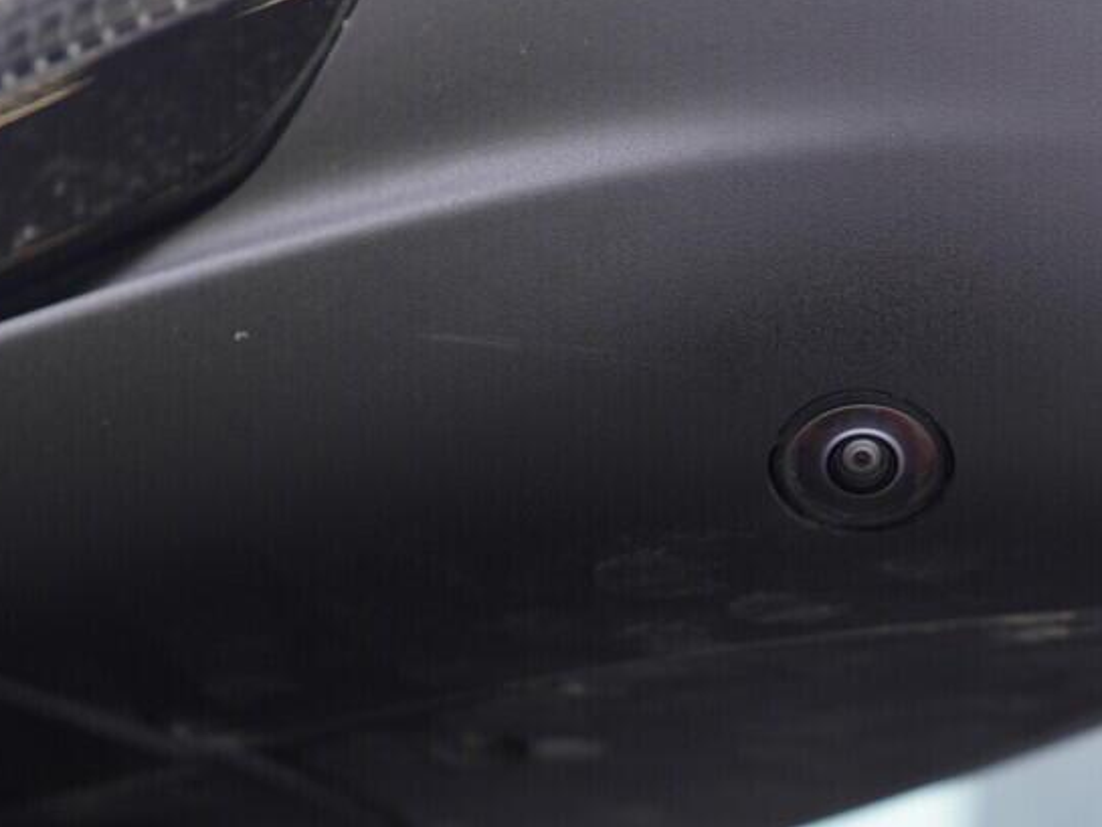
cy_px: 323
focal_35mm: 65
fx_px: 2070
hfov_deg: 29.0
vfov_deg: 22.6
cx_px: 908
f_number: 3.2
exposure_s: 1/50
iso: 125
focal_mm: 24
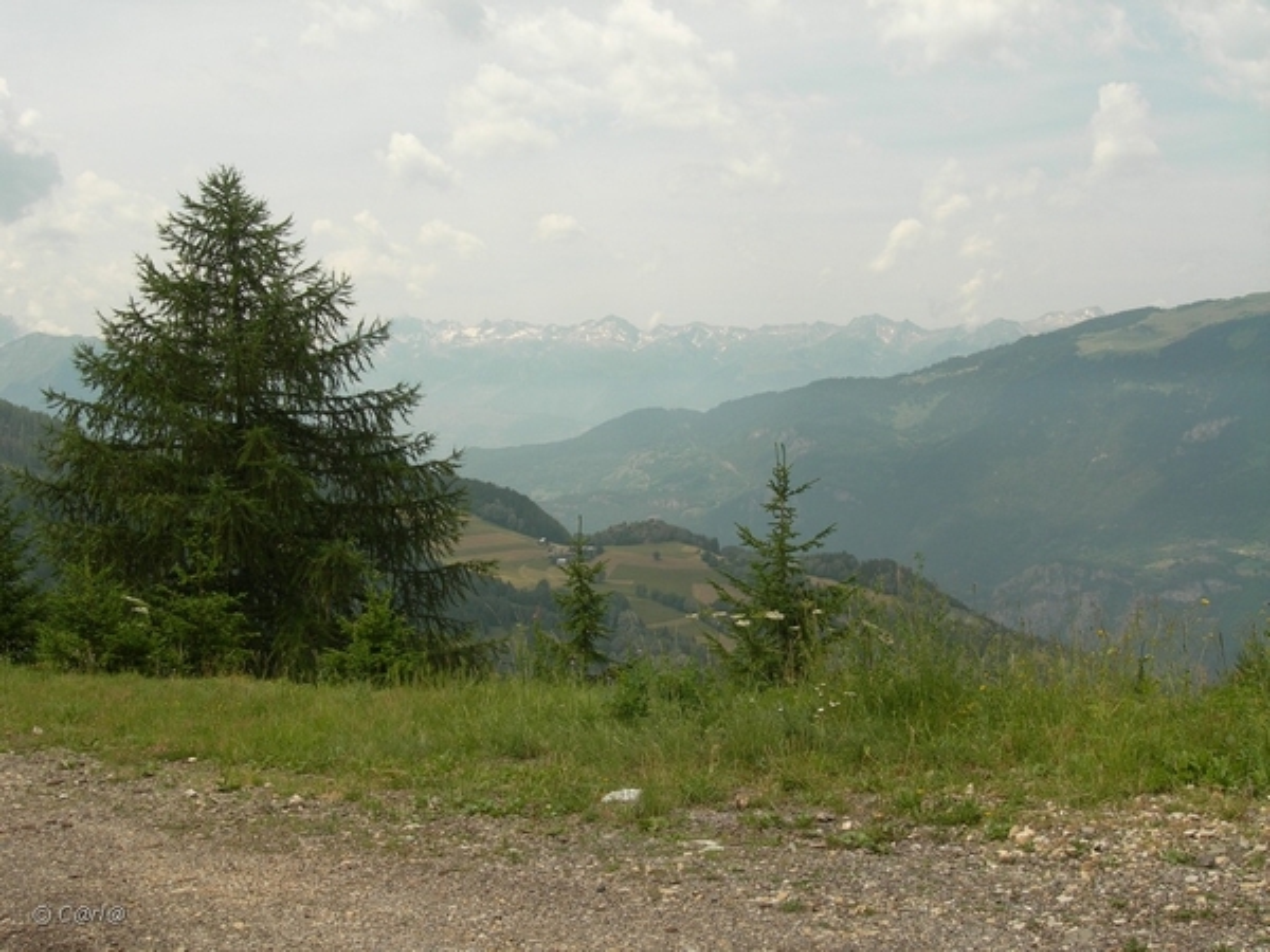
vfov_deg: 35.1
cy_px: 476
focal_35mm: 41
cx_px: 635
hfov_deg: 45.8
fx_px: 1504
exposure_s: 1/440
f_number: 4.9
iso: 50
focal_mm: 8.5
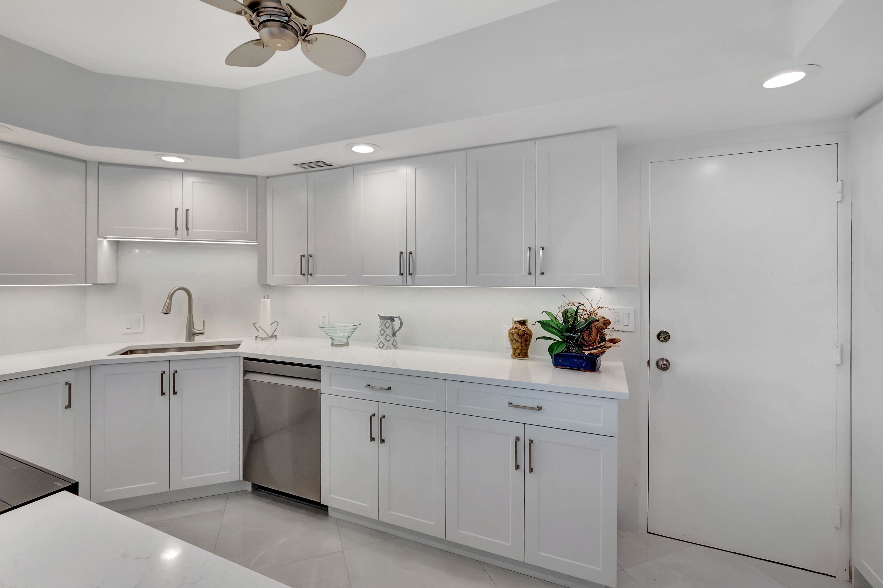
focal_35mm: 15
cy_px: 294
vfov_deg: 77.3
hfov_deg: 100.4
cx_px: 442
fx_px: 368
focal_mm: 10
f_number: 8
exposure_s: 1/25
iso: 640
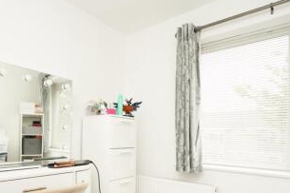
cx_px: 118
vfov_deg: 49.8
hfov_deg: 70.9
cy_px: 137
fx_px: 201
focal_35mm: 25
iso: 400
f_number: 8
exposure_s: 1/80
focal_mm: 16
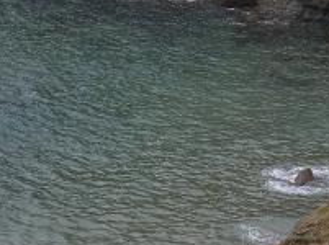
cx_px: 221
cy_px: 270
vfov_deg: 4.9
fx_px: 2846
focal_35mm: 300
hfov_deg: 6.6
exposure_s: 1/125
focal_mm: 18.9
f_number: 5.9
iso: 64
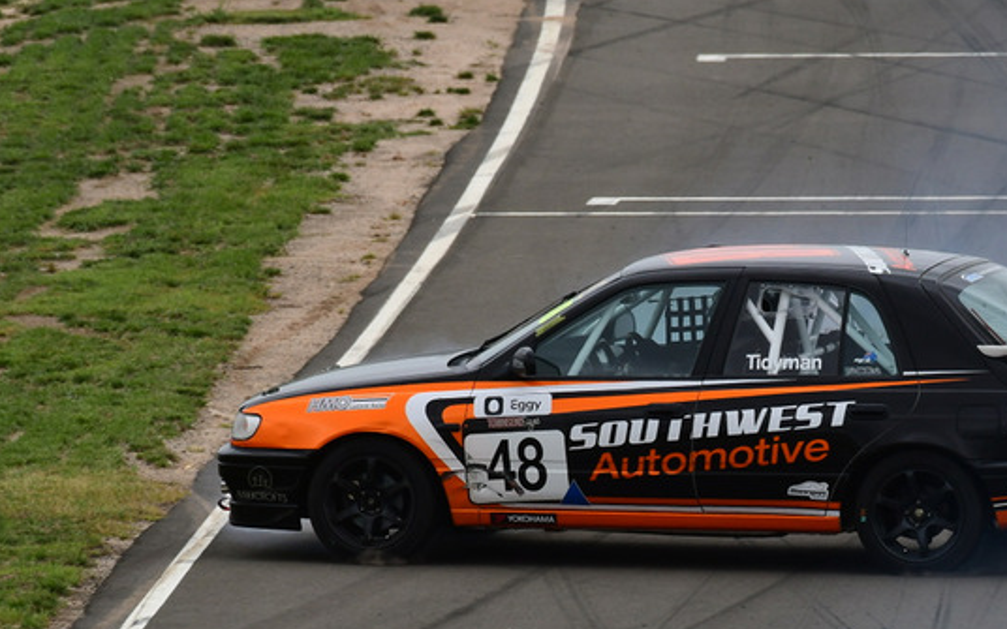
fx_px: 31314
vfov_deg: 1.2
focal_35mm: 1141
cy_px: 404
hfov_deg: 1.8
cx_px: 688
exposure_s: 1/640
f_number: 11
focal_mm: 500
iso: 500
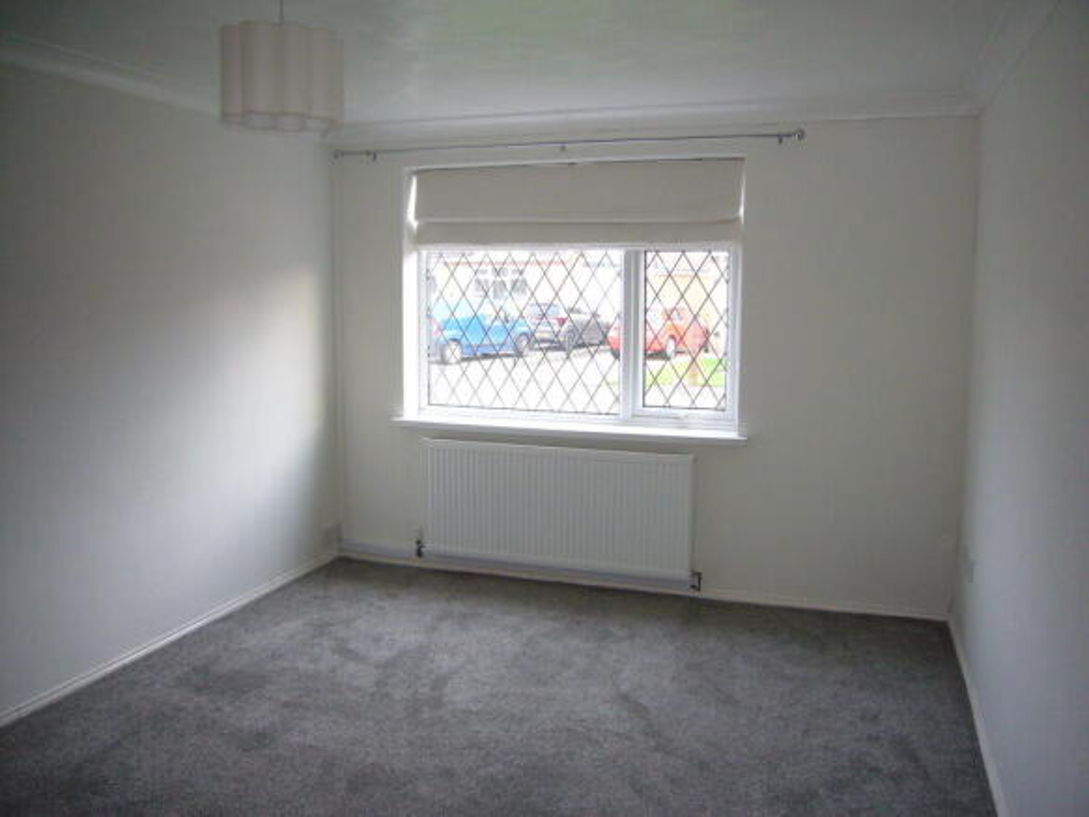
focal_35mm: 28
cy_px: 408
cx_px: 544
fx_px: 881
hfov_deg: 63.5
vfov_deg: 49.7
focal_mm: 4.6
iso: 160
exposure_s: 1/30
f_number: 2.8
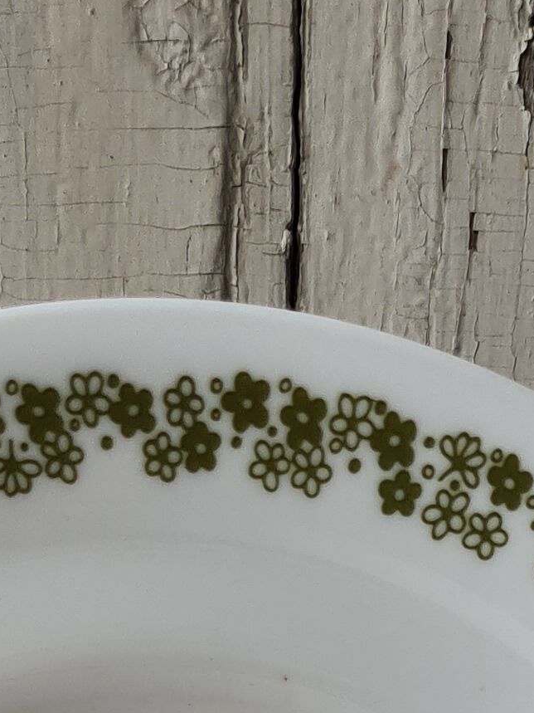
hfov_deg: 12.1
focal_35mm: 122
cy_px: 1643
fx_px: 2510
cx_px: 148
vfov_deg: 12.9
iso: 50
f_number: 1.8
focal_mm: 5.4
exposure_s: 1/316
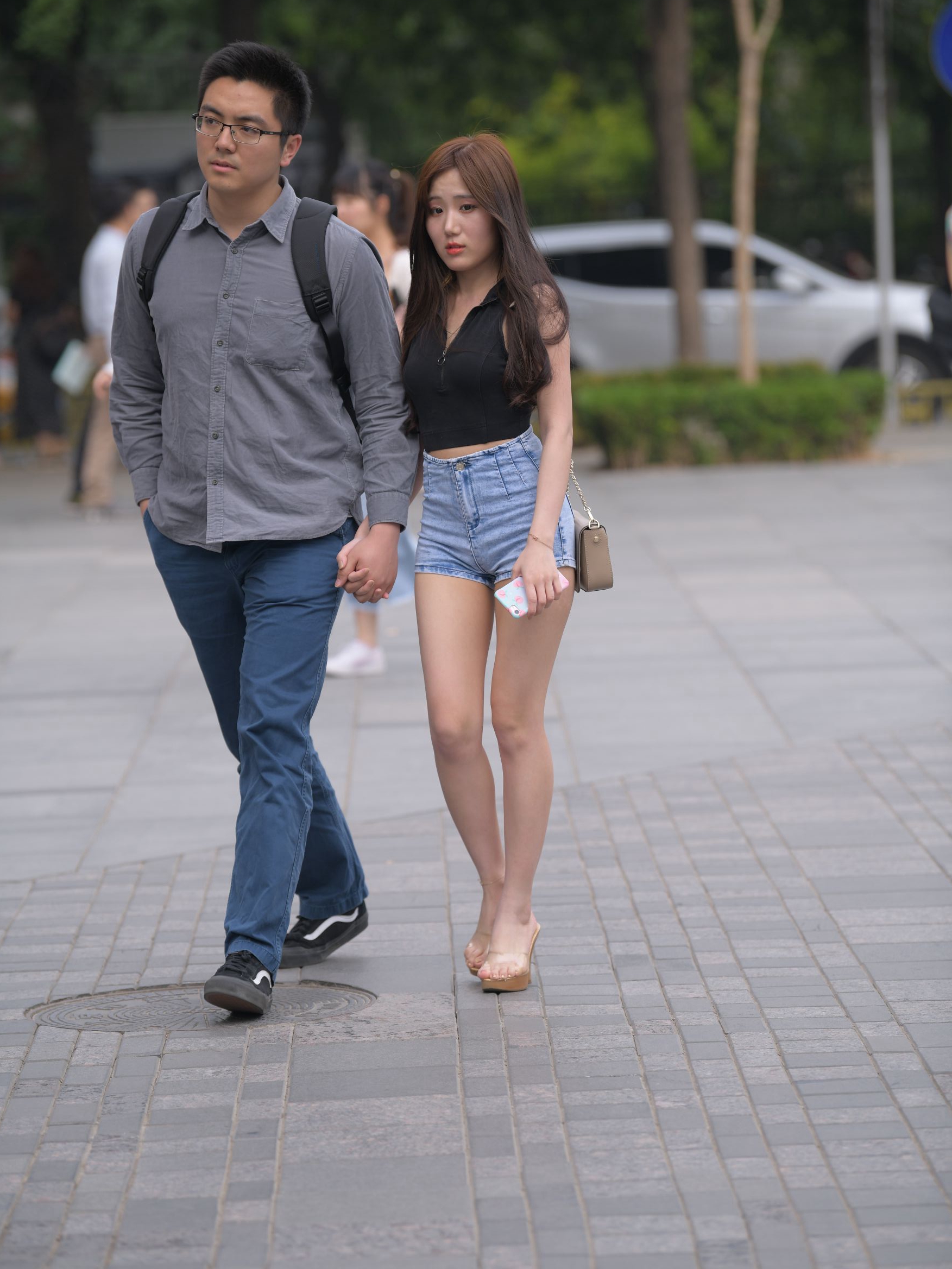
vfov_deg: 12.1
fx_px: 5976
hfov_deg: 9.1
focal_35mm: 163
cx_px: 476
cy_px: 613
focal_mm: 150
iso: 250
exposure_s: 1/800
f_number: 3.5
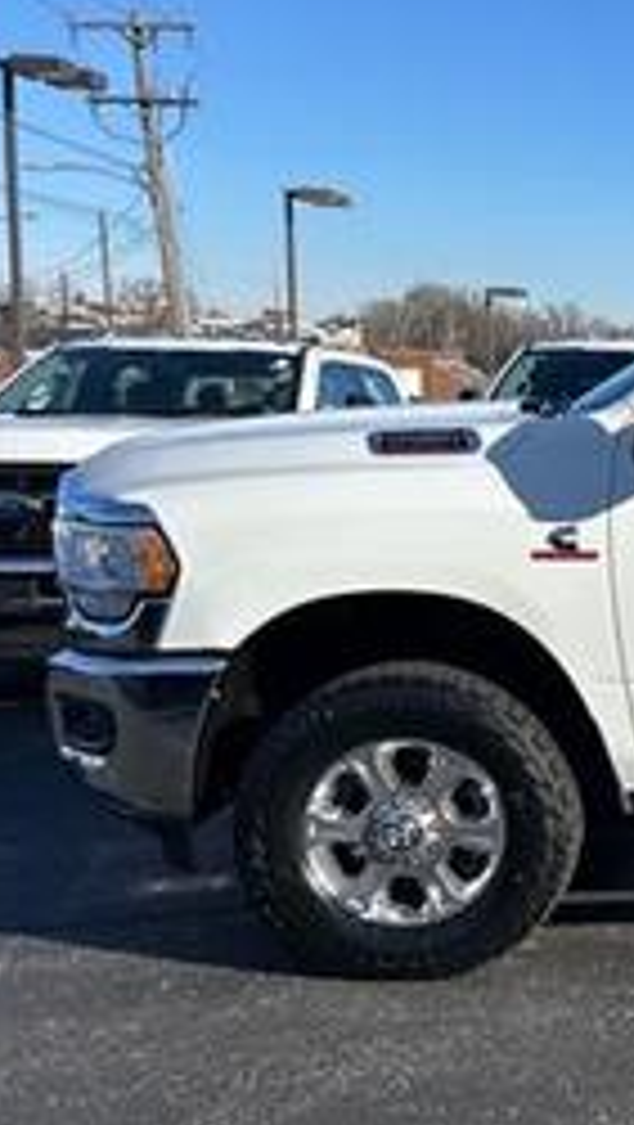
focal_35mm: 57
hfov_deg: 17.7
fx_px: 1700
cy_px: 626
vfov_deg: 36.5
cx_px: 1079
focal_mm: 5.7
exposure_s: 1/5076
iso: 50
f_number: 1.5
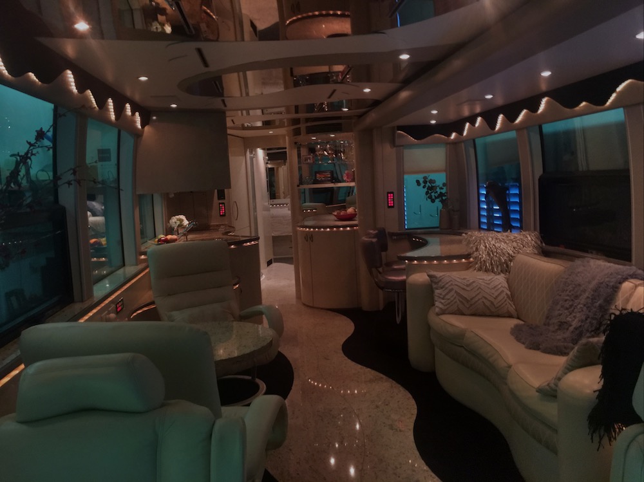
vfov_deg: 48.2
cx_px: 322
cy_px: 241
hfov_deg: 61.7
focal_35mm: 29
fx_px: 539
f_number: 2.2
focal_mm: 4.15
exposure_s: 1/24
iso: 200
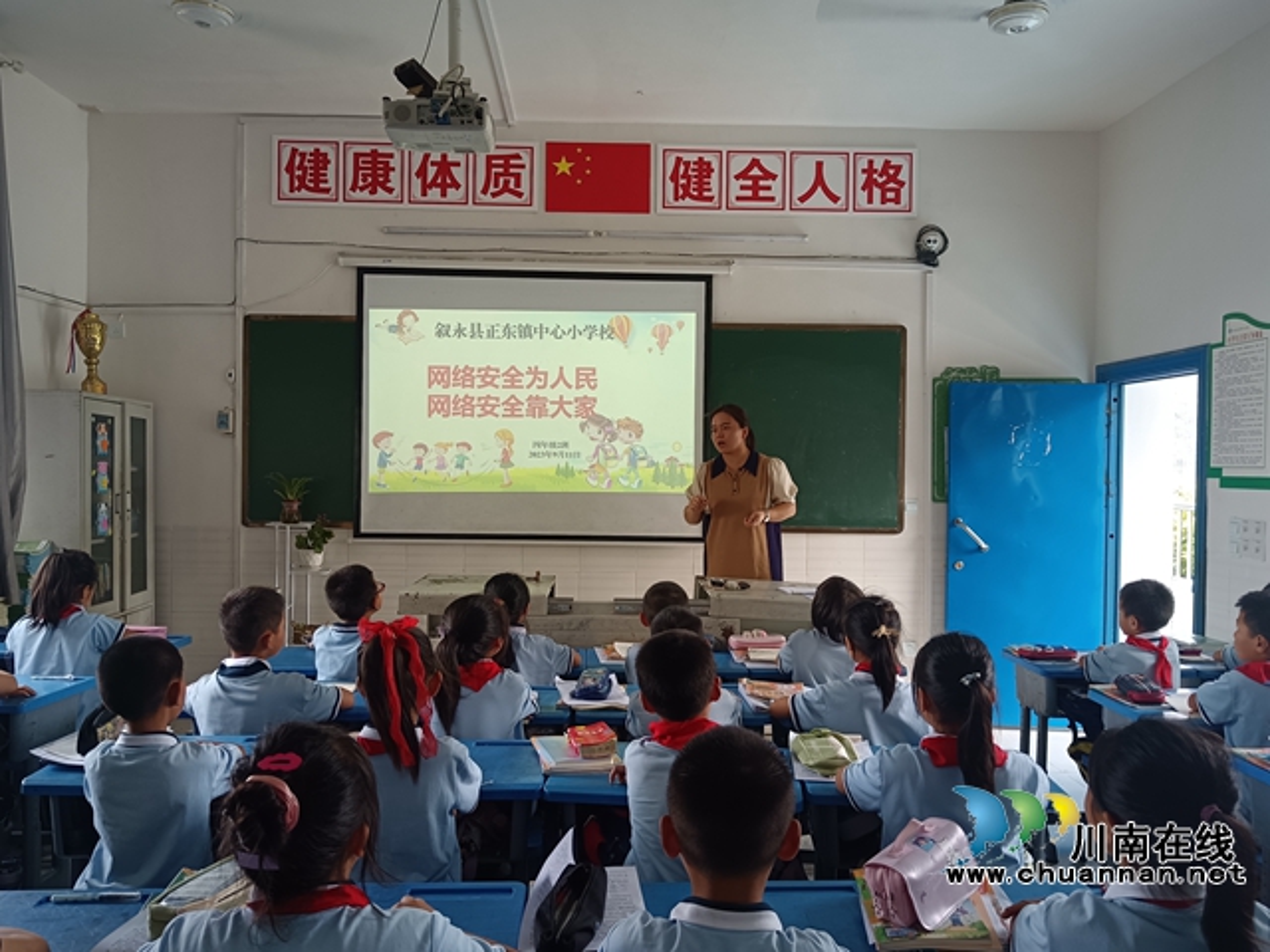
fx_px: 991
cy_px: 476
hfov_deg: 65.3
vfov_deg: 51.4
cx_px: 635
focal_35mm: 27
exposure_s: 1/50
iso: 193
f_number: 1.9
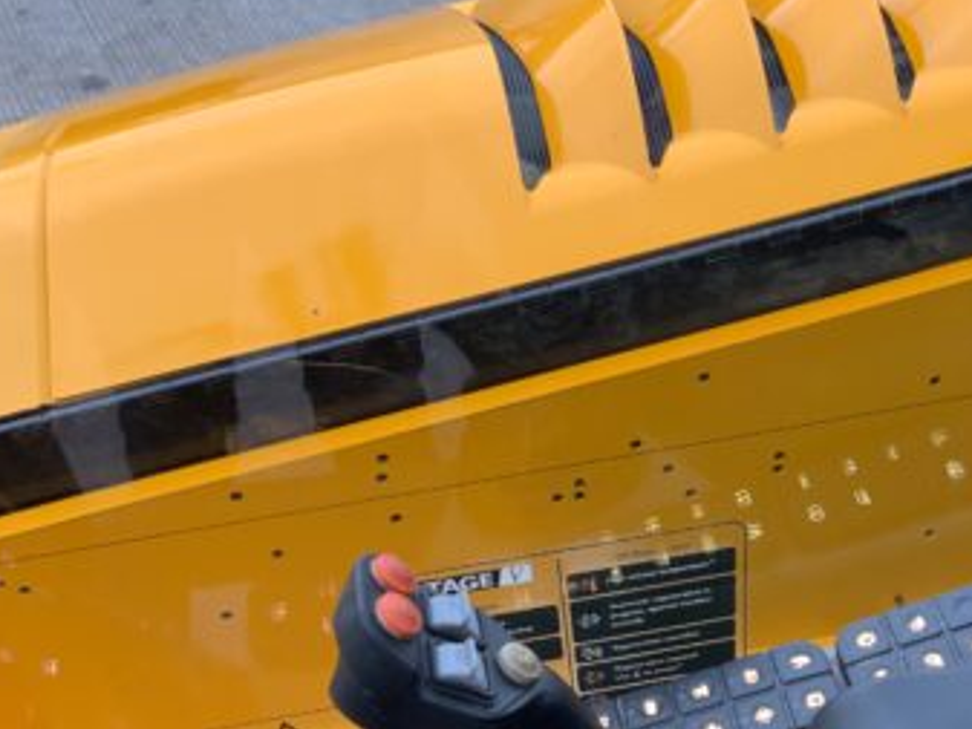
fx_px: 1545
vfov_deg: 25.8
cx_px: 710
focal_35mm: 55
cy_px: 640
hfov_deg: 34.3
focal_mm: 3
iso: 64
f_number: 1.8
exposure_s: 1/69
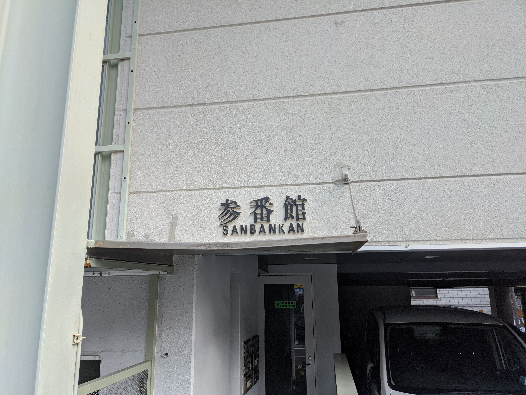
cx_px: 263
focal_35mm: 27
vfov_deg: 51.4
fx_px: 410
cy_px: 198
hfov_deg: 65.3
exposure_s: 1/782
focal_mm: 4.38
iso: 70
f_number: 1.73
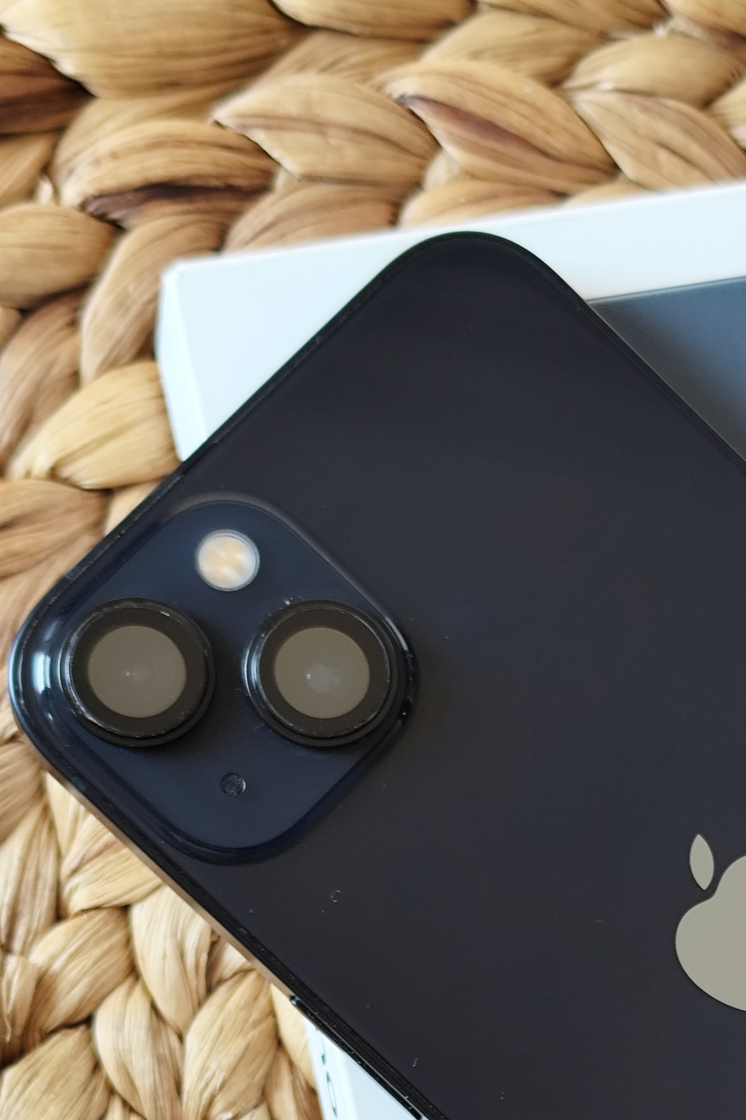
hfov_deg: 14.3
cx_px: 763
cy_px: 1026
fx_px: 2923
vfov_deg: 21.2
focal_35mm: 94
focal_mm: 6.14
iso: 80
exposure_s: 1/100
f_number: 1.65
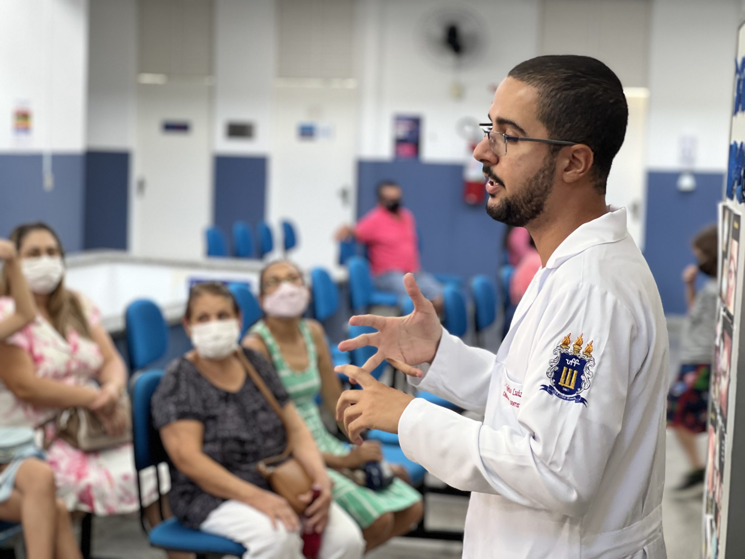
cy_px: 280
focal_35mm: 77
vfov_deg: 19.1
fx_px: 1657
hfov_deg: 25.3
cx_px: 372
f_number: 2.8
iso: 200
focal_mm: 9
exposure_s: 1/40
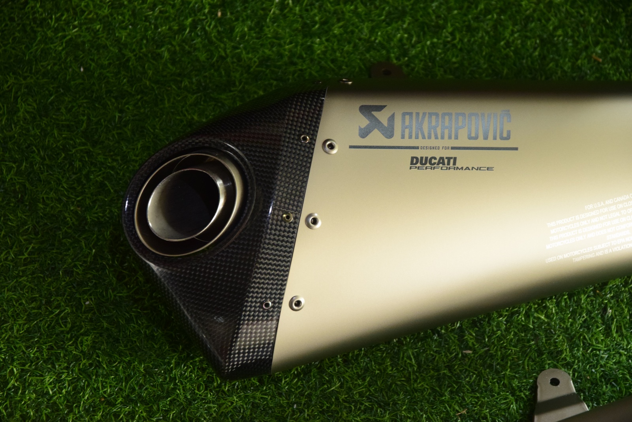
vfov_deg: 13.1
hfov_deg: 19.4
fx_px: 1844
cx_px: 316
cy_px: 211
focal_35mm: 105
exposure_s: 1/80
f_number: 4
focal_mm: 70
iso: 2000
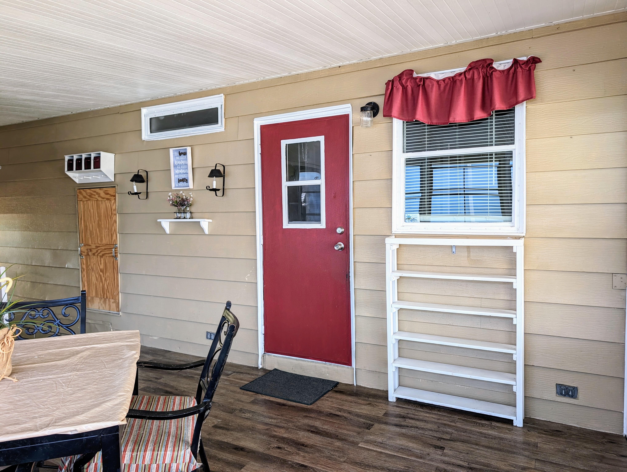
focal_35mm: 24
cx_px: 314
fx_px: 435
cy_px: 236
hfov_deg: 71.5
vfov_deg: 56.9
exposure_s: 1/23.8
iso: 25
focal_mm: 6.9
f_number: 1.68
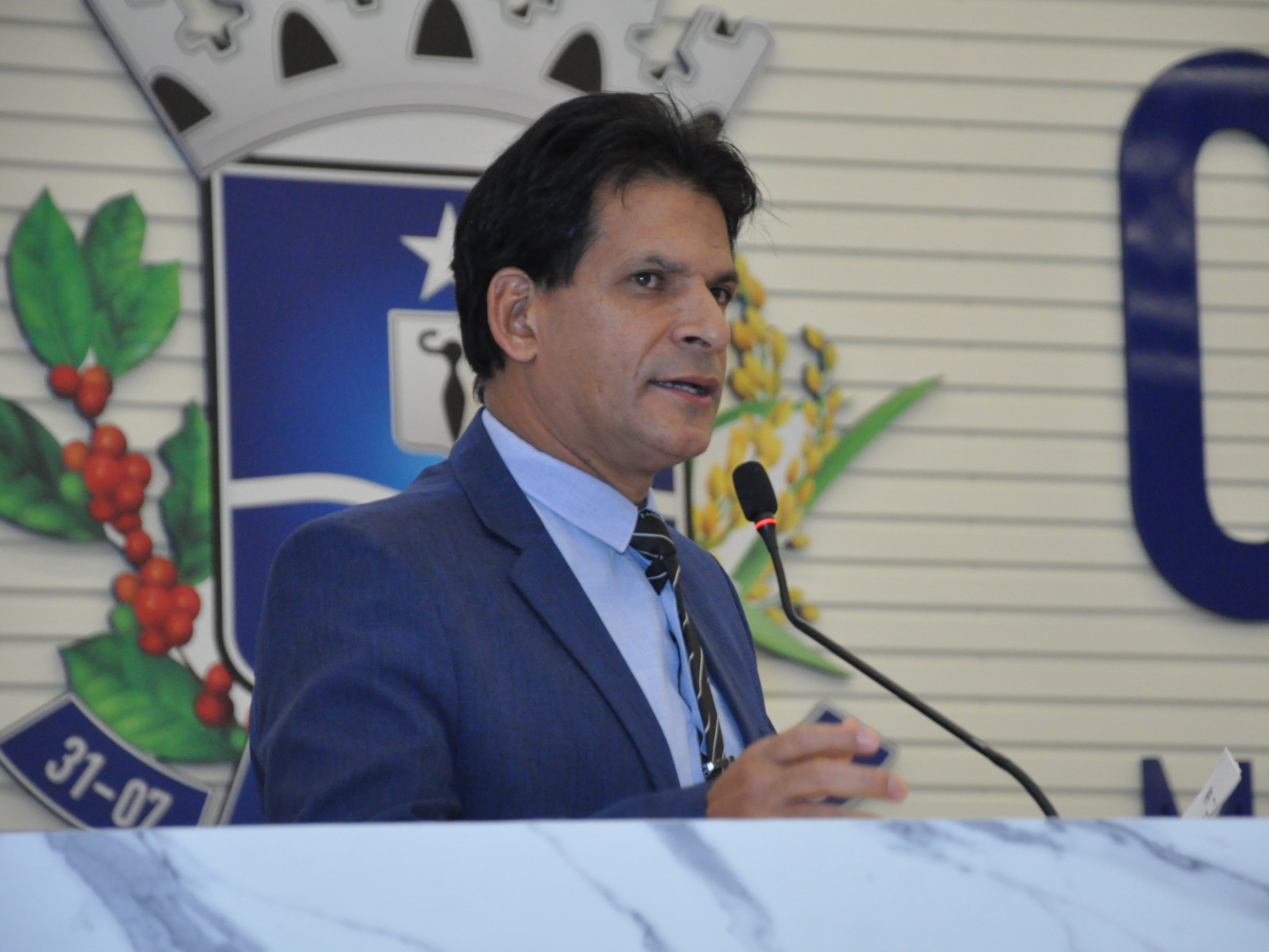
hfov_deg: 11.5
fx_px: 6289
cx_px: 690
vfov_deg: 8.7
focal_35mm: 172
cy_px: 477
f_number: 5.6
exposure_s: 1/100
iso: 2500
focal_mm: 105
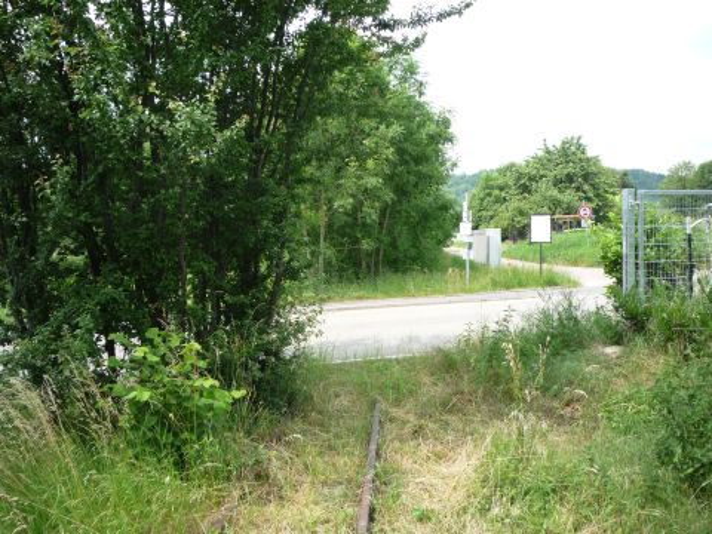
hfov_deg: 56.8
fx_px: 658
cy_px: 267
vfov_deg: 44.2
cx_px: 356
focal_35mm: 32
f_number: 4
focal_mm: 5.2
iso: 100
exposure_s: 1/200
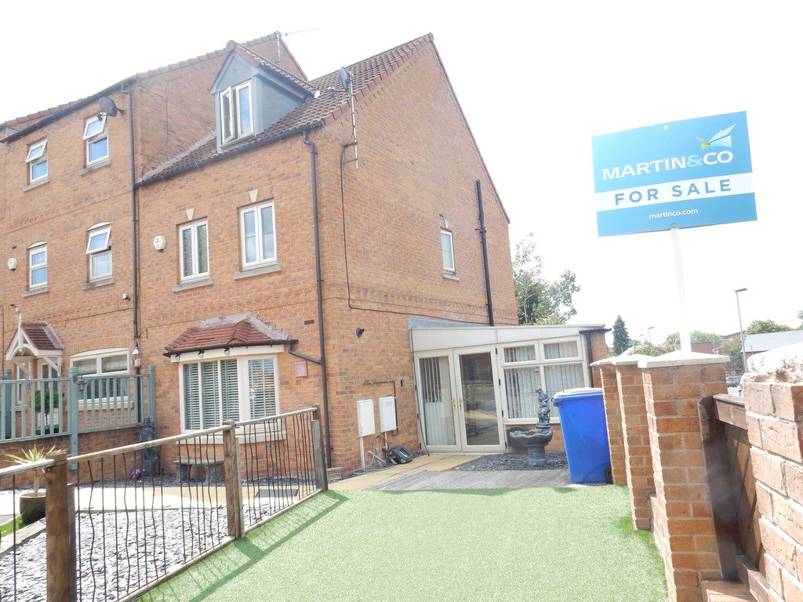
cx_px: 402
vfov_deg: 54.9
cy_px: 301
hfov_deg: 69.4
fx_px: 580
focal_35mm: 25
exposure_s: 1/250
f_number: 4.8
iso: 125
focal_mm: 4.5
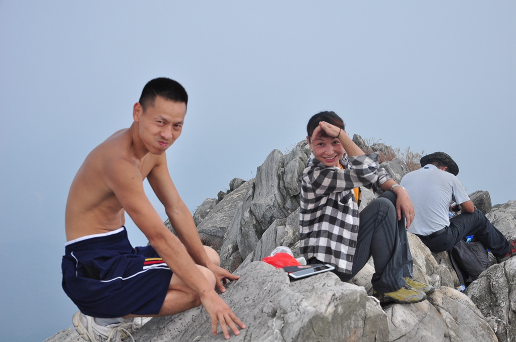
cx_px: 258
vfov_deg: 21.5
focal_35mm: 63
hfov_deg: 31.9
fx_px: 902
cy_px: 171
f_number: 7.1
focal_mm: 42
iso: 200
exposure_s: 1/640
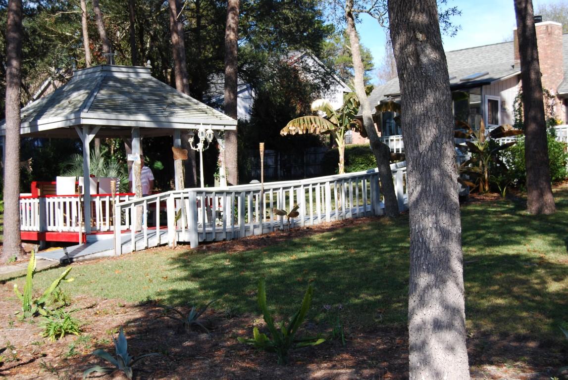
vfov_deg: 23.8
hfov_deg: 35.0
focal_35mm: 57
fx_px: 900
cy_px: 190
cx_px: 284
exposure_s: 1/160
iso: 100
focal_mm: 38
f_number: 6.3
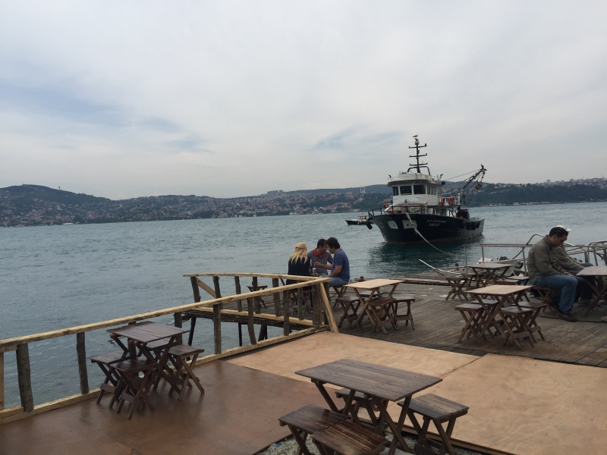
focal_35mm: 29
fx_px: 509
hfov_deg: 61.7
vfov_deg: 48.2
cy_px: 228
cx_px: 304
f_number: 2.2
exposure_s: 1/2639
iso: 32
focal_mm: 4.15
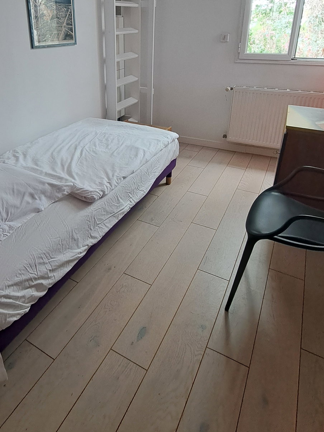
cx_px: 120
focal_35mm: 23
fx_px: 287
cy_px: 139
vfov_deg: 71.4
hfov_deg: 58.1
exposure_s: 1/50
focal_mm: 1.74
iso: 80
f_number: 2.2
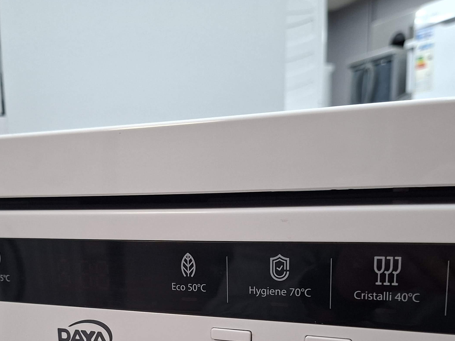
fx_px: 578
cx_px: 173
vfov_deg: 31.0
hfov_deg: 42.6
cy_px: 321
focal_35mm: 44
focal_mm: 5.54
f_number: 1.8
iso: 250
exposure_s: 1/40
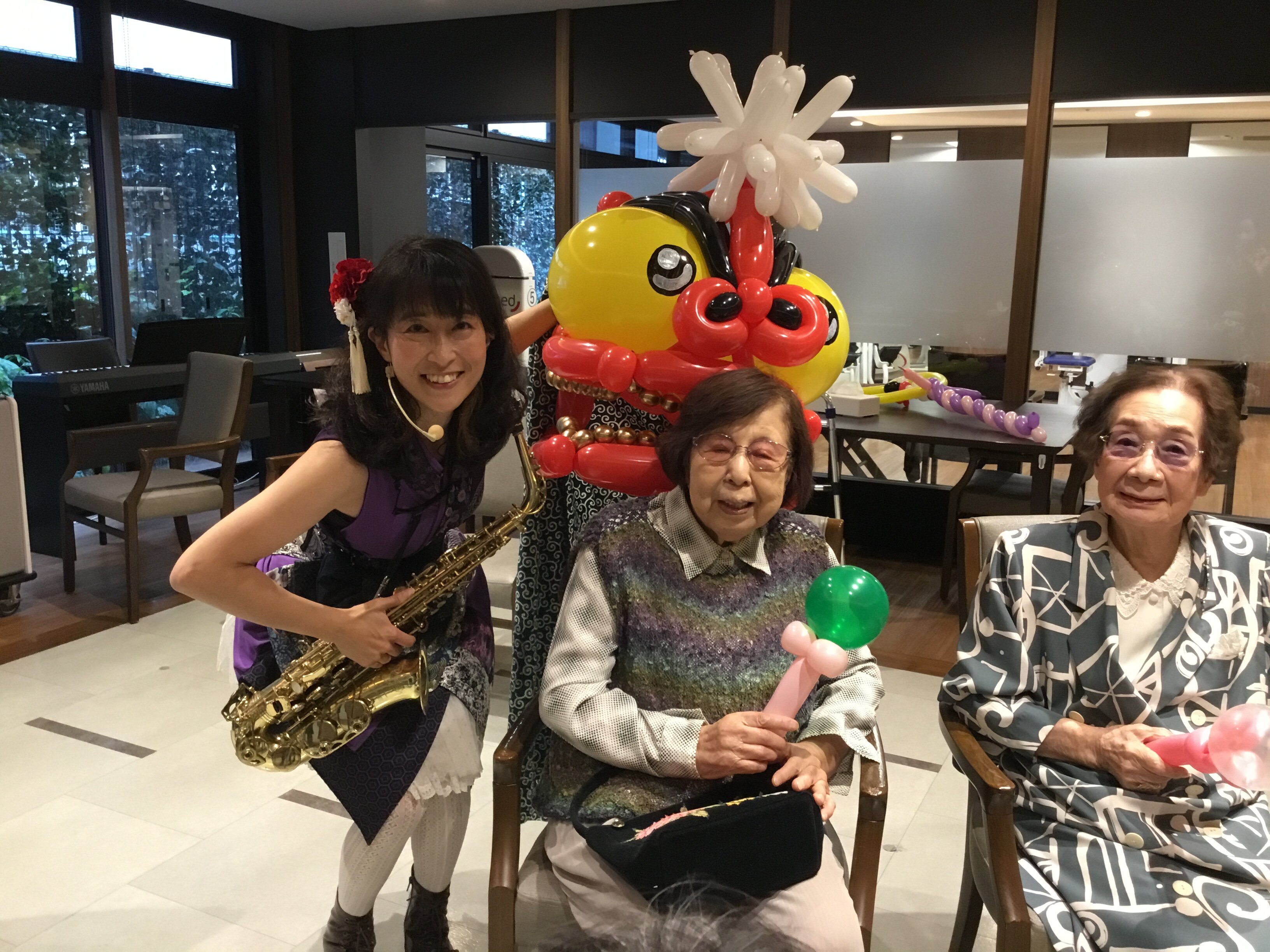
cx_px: 635
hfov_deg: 58.4
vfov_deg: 45.4
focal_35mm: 31
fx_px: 1137
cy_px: 476
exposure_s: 1/30
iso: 125
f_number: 2.4
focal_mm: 3.3
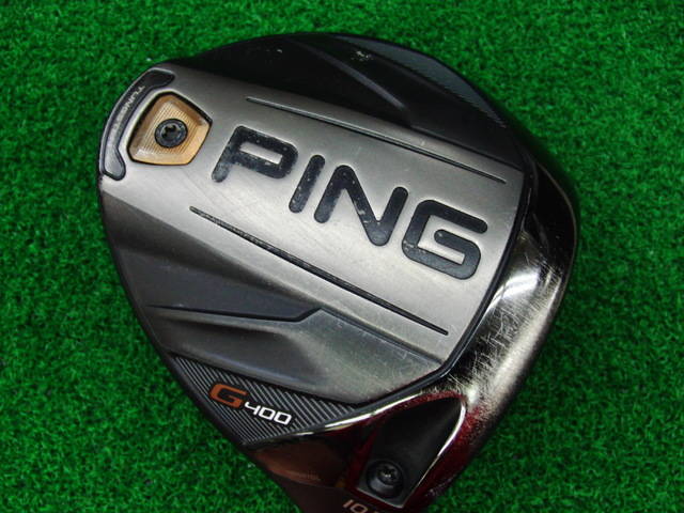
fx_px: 850
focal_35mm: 43
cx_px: 342
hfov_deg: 43.9
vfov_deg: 33.6
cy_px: 256
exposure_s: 1/60
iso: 400
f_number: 3.7
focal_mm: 7.54
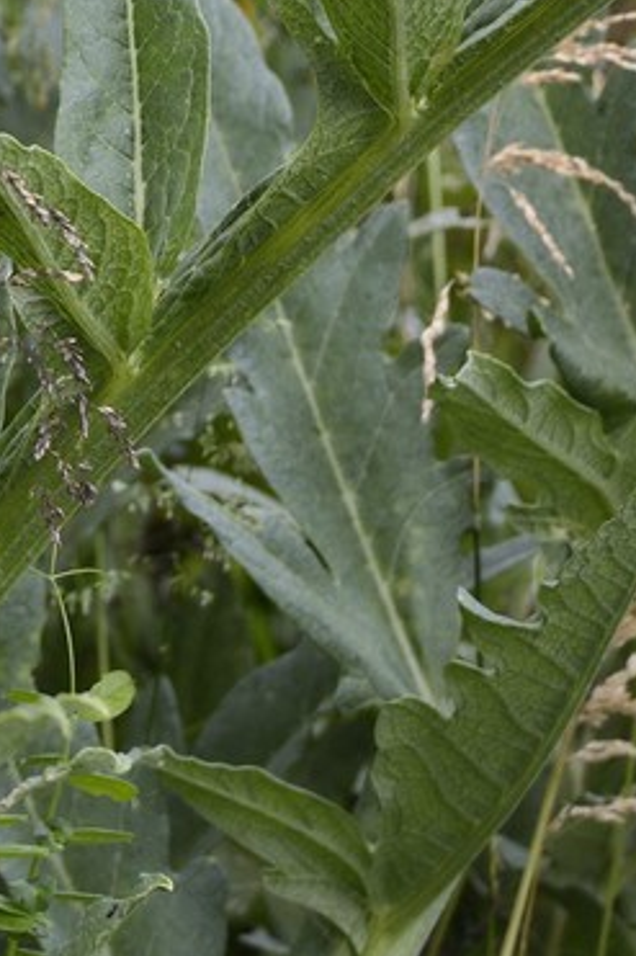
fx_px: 22863
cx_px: -660
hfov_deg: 1.6
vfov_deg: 2.4
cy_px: -837
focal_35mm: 862
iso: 400
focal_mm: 200
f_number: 7.1
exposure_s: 1/160
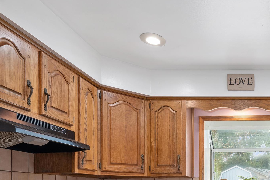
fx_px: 255
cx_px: 257
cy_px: 195
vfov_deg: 34.0
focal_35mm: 34
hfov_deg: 48.1
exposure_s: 1/4
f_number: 7.1
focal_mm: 15
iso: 400
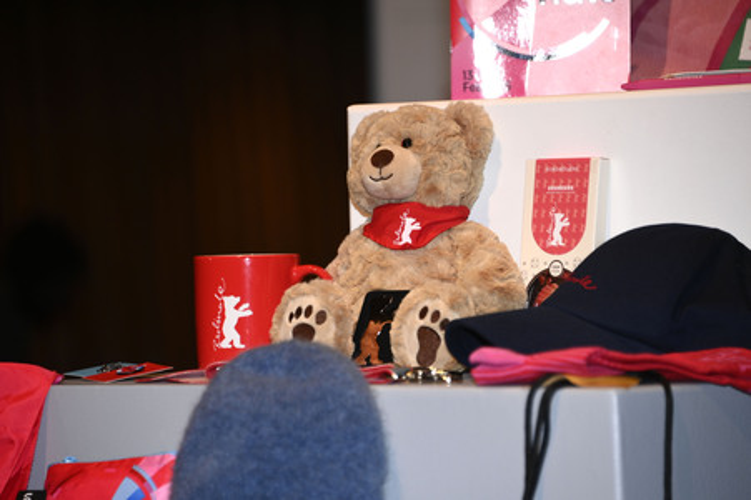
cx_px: 376
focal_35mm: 250
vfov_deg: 5.5
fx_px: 5211
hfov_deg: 8.2
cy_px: 250
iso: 500
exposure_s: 1/200
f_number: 5.6
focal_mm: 250
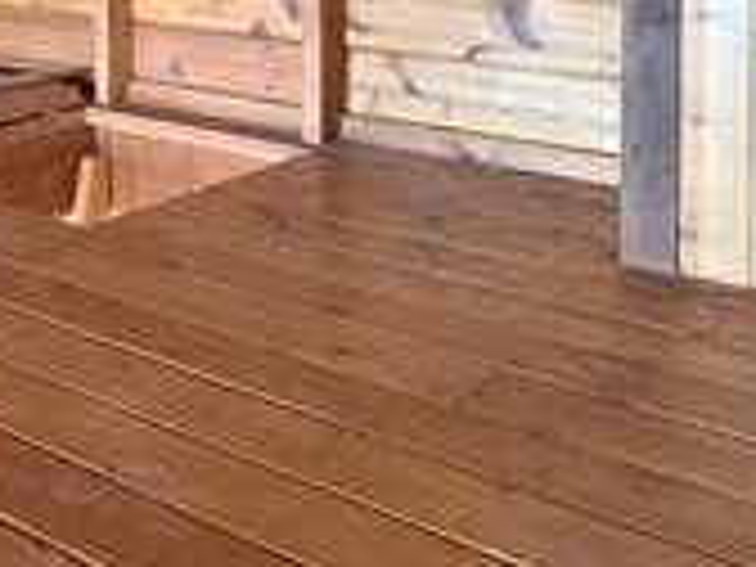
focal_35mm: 57
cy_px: -81
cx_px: -94
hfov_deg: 30.0
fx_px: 1245
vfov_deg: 23.8
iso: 800
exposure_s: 1/43
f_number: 1.78
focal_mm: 6.76
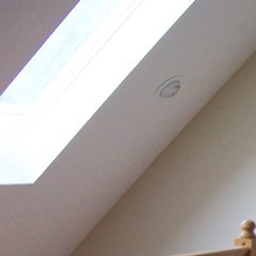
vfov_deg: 14.5
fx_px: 996
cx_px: 499
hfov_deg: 12.9
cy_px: 231
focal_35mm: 119
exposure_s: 1/20
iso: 160
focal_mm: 5.7
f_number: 2.9
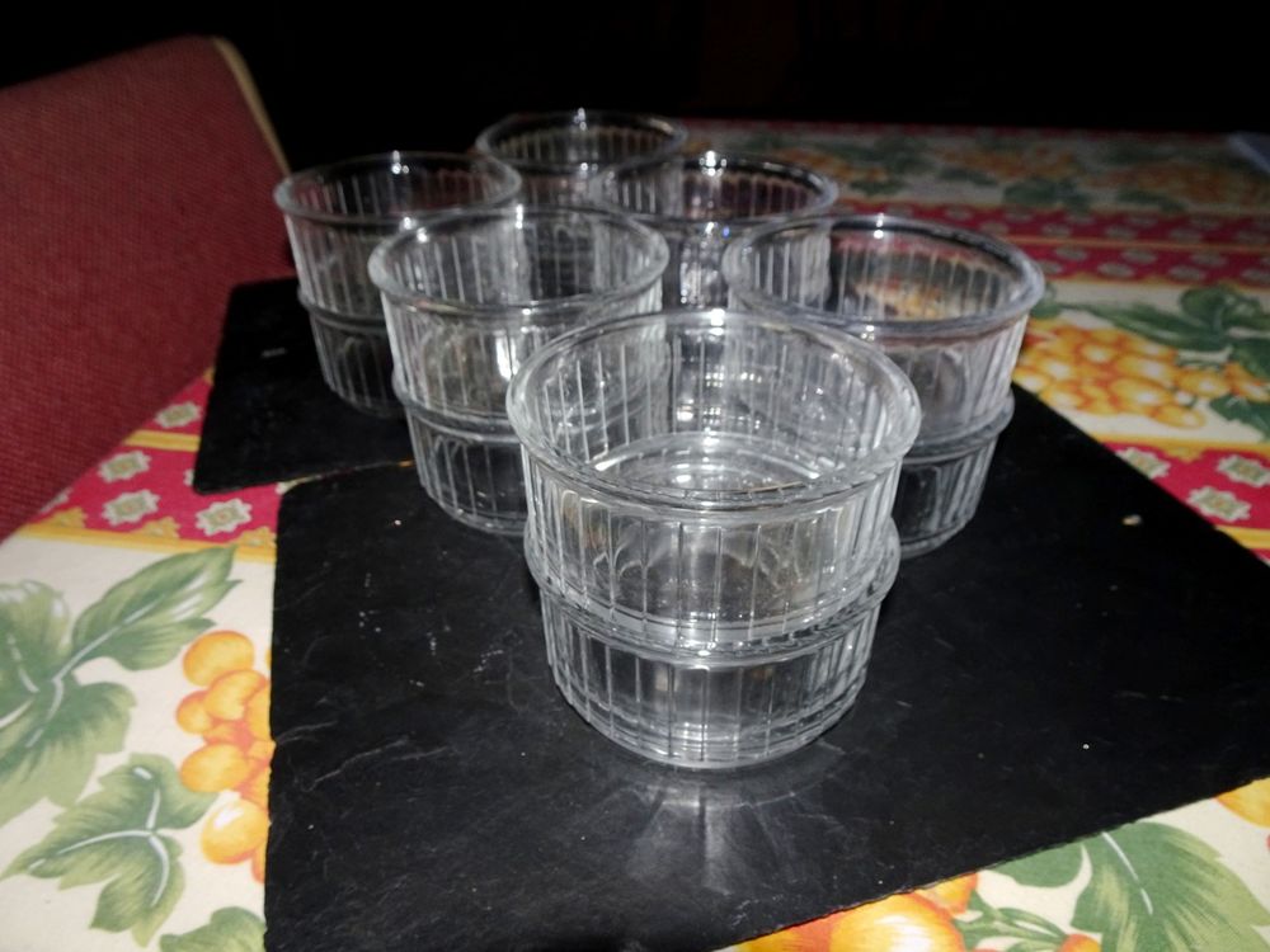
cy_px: 476
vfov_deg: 56.8
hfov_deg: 71.6
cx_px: 635
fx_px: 881
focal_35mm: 24
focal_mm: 4.1
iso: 200
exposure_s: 1/320
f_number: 3.5
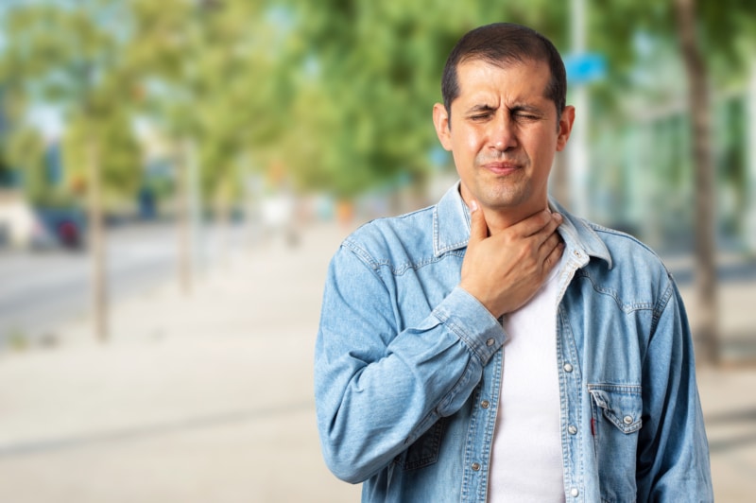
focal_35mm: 158
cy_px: 252
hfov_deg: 13.1
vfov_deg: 8.7
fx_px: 3305
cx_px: 378
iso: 100
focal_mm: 105
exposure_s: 1/160
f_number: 8
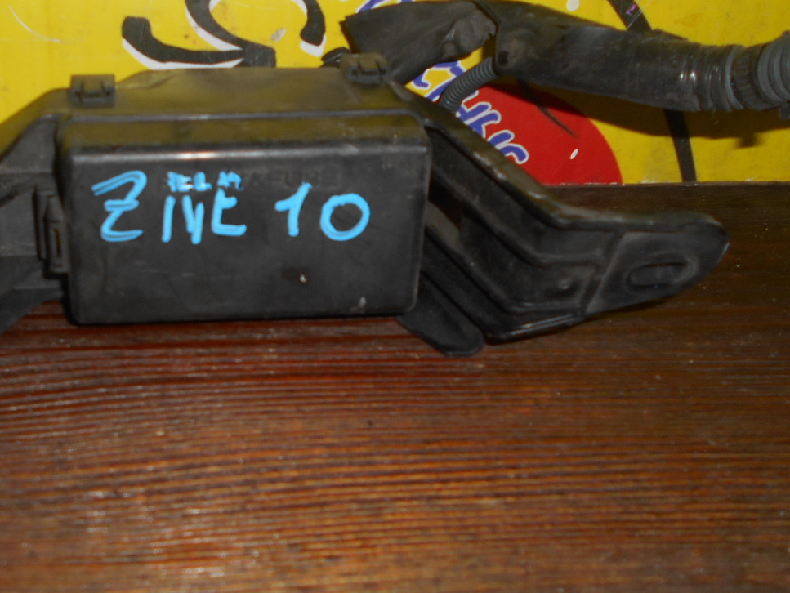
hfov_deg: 42.3
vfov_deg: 33.6
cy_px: 276
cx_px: 187
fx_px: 982
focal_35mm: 43
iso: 80
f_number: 3.2
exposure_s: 1/25
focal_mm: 4.6
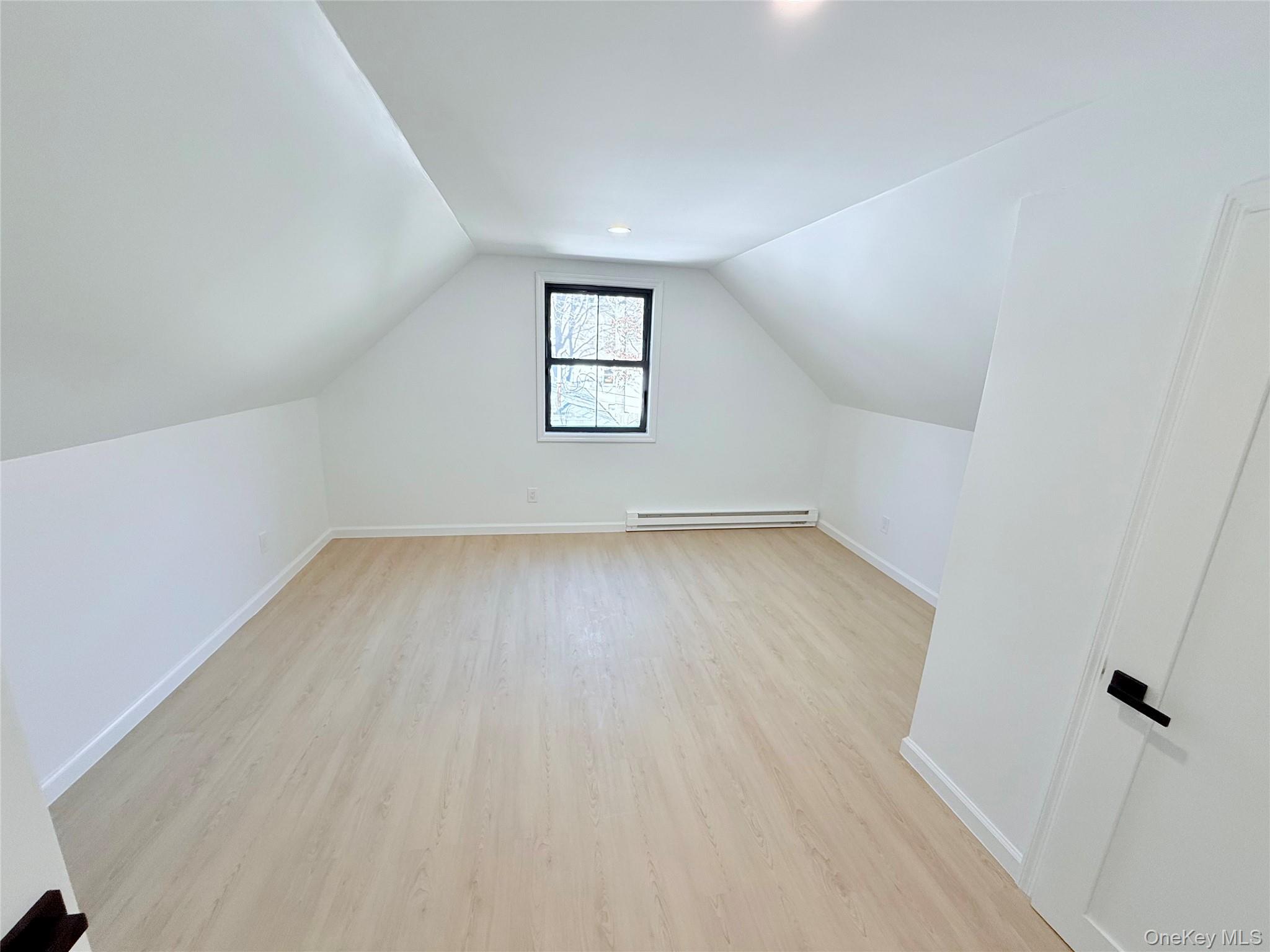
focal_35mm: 14
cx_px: 635
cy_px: 476
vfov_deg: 85.7
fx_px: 514
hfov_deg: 102.1
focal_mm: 2.22
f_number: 2.2
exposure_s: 1/99
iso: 125
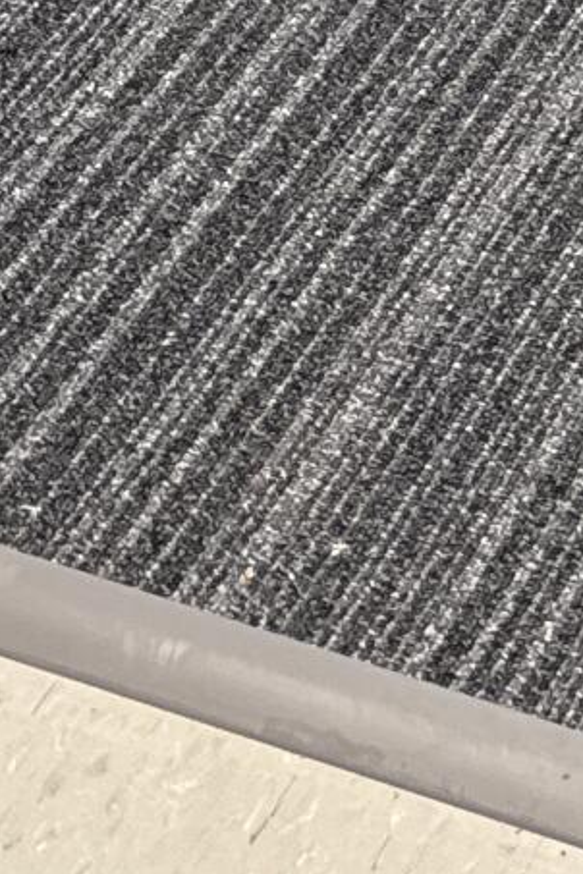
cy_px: -990
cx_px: 1066
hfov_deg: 9.3
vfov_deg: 12.4
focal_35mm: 141
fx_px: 3425
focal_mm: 6.76
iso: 160
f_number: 1.78
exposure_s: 1/60
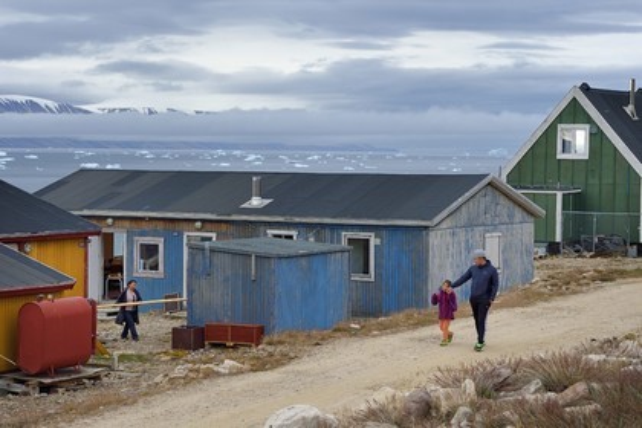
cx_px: 321
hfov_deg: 20.8
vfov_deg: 14.0
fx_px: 1748
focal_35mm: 98
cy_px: 214
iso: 400
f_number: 13
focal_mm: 98
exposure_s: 1/160
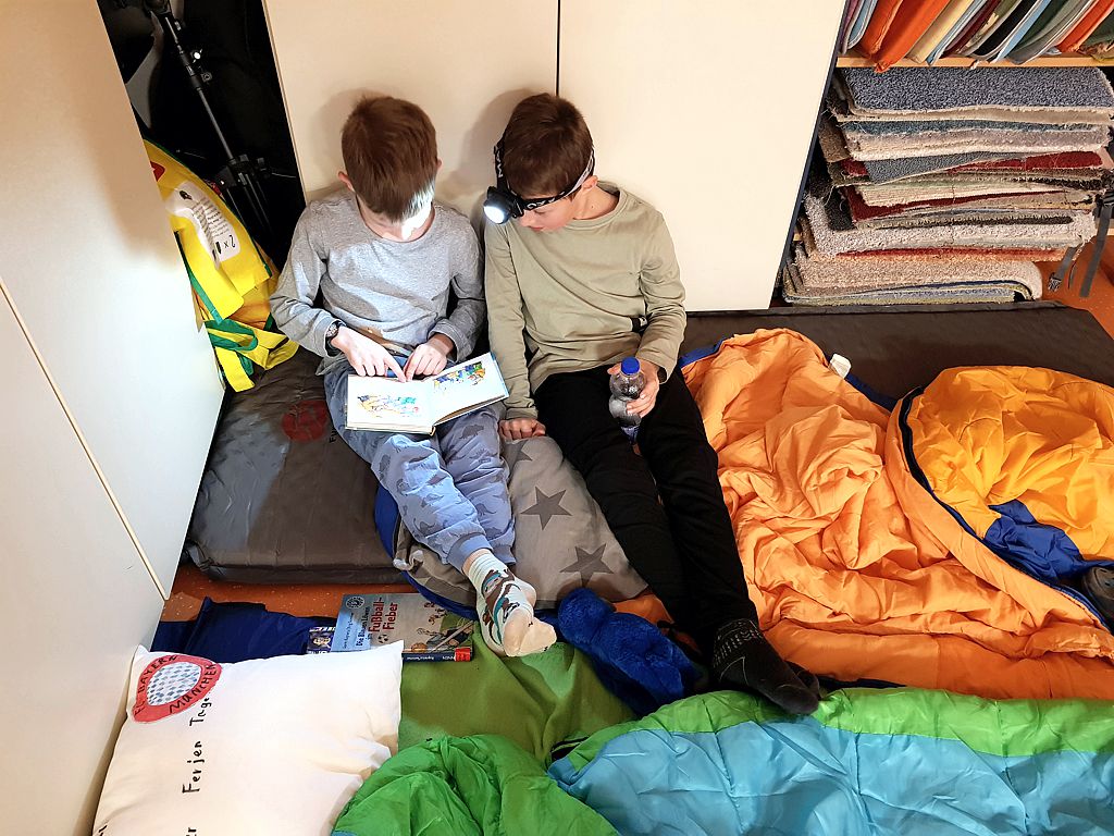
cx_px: 557
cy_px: 418
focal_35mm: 26
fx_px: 837
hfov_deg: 67.3
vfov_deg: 53.1
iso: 250
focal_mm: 4.2
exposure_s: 1/10
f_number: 1.7
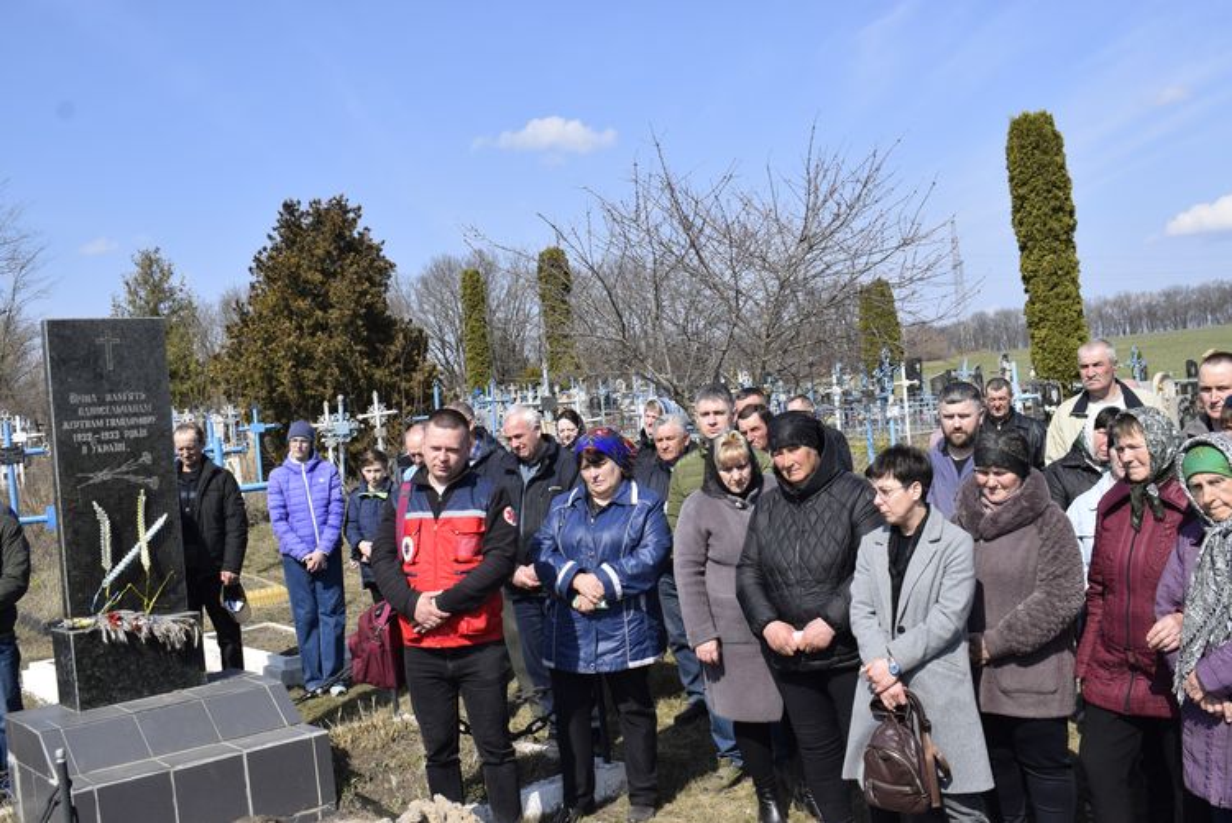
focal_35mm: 36
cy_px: 412
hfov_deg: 53.1
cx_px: 616
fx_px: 1233
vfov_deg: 36.9
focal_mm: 24
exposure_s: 1/320
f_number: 9
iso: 200
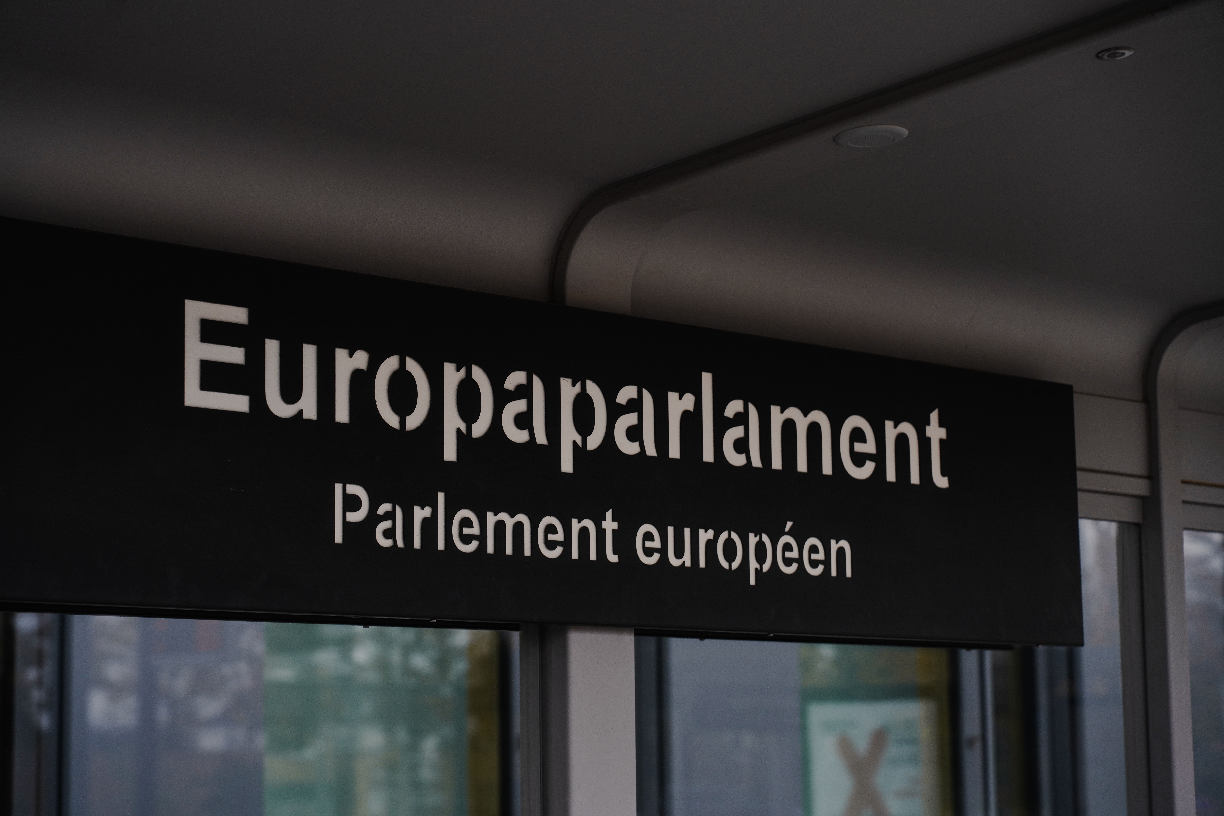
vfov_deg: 18.2
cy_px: 408
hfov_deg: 27.0
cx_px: 612
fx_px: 2550
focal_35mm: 75
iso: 320
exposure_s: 1/250
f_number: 4.5
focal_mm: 75
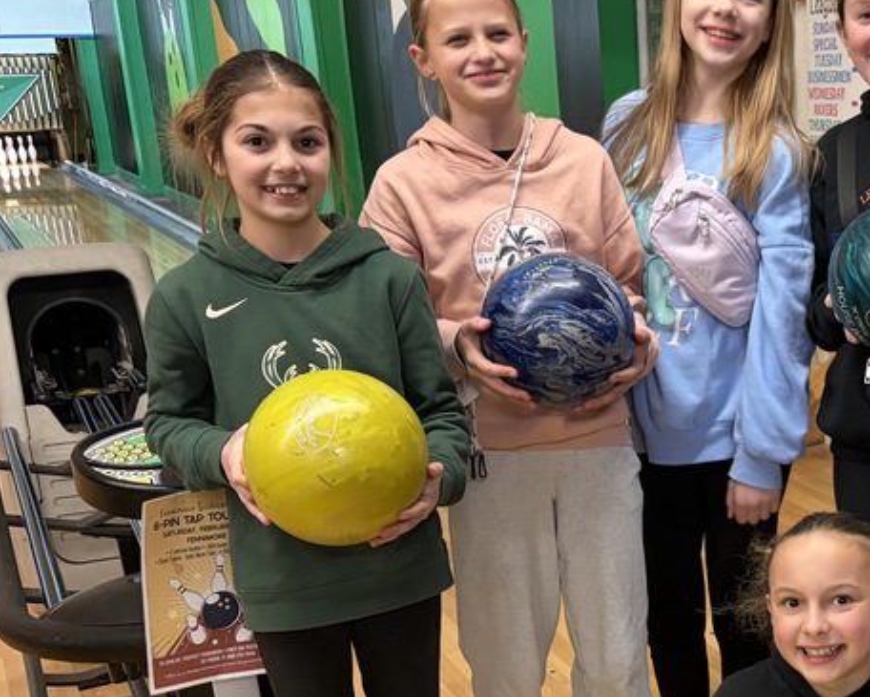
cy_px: 508
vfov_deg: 26.4
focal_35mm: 57
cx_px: 830
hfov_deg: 31.0
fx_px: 1468
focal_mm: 5.96
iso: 320
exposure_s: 1/60
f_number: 1.6
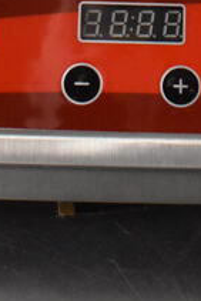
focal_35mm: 117
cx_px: 97
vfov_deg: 16.3
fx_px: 978
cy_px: -123
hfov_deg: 11.7
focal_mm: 18
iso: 4500
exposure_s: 1/125
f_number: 3.5
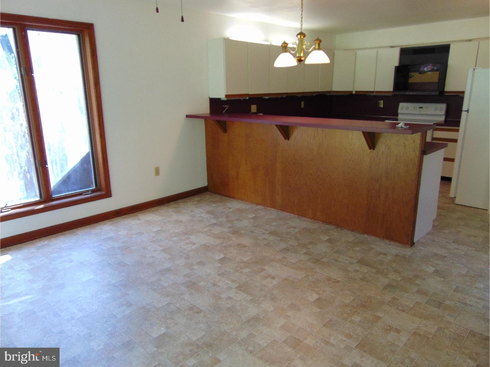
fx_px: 354
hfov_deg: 69.4
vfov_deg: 54.9
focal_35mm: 25
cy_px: 184
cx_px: 245
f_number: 3
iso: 100
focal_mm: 4.5
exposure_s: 1/30
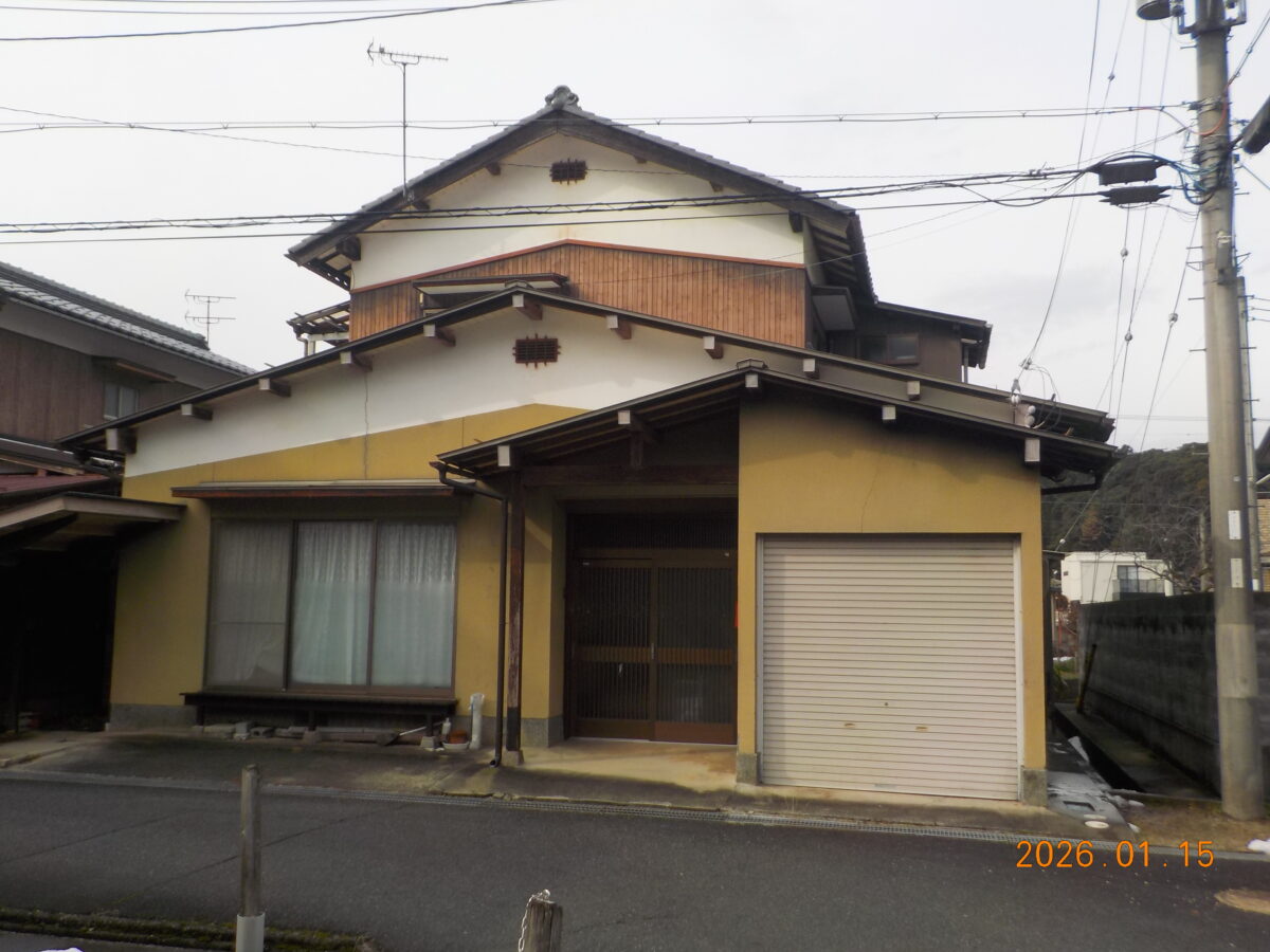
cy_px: 476
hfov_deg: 60.0
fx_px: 1101
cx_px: 635
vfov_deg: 46.8
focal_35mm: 30
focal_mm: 4.1
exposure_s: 1/800
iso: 125
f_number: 3.3
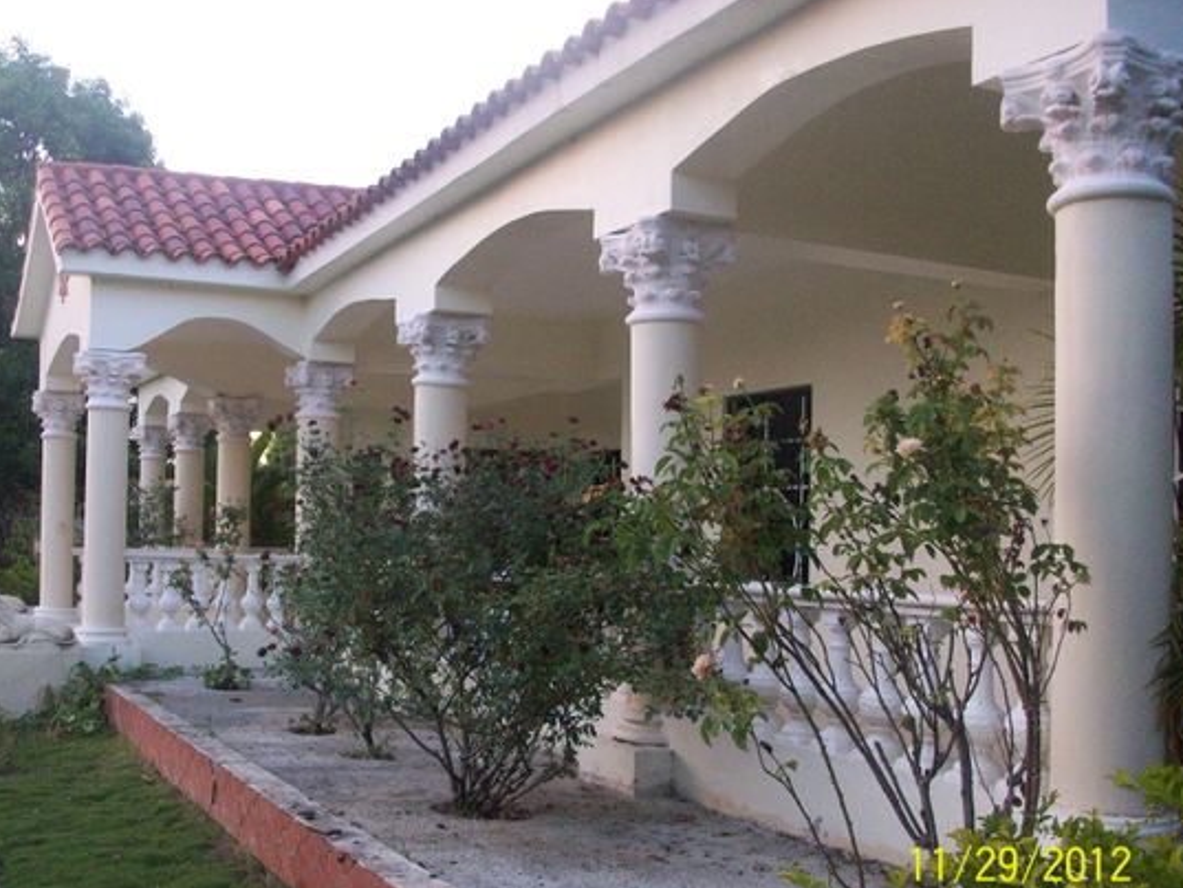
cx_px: 538
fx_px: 1299
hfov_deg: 48.9
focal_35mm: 38
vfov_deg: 37.7
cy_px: 487
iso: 269
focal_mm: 5.7
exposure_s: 1/128
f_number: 2.8
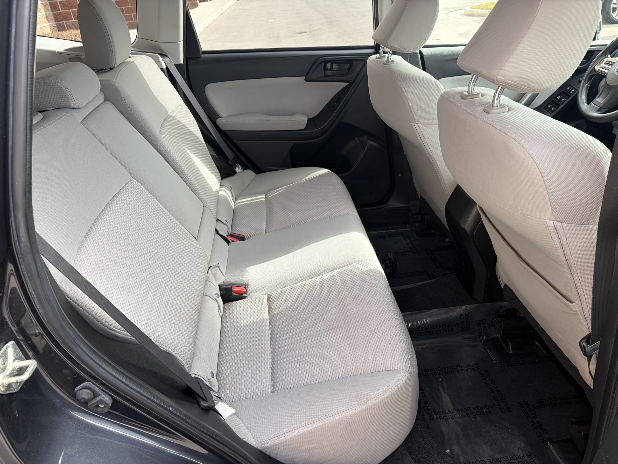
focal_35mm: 26
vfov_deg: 53.1
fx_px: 464
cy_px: 232
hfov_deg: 67.3
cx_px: 309
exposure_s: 1/214
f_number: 1.6
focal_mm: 5.96
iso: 40
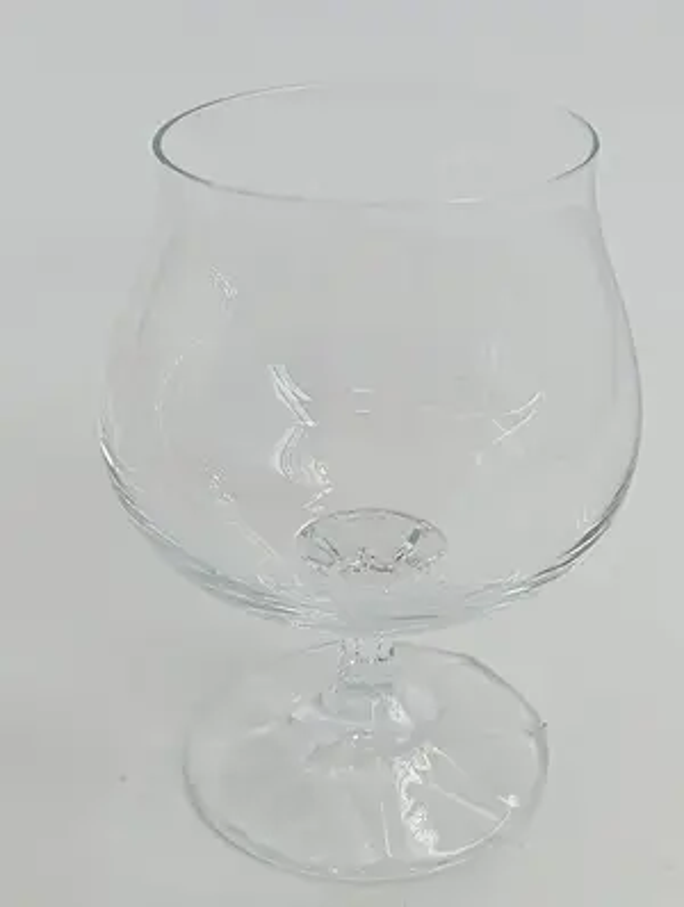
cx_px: 342
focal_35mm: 28
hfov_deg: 49.9
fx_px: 735
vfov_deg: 63.4
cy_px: 454
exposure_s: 1/103
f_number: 1.8
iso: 54
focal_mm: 4.22
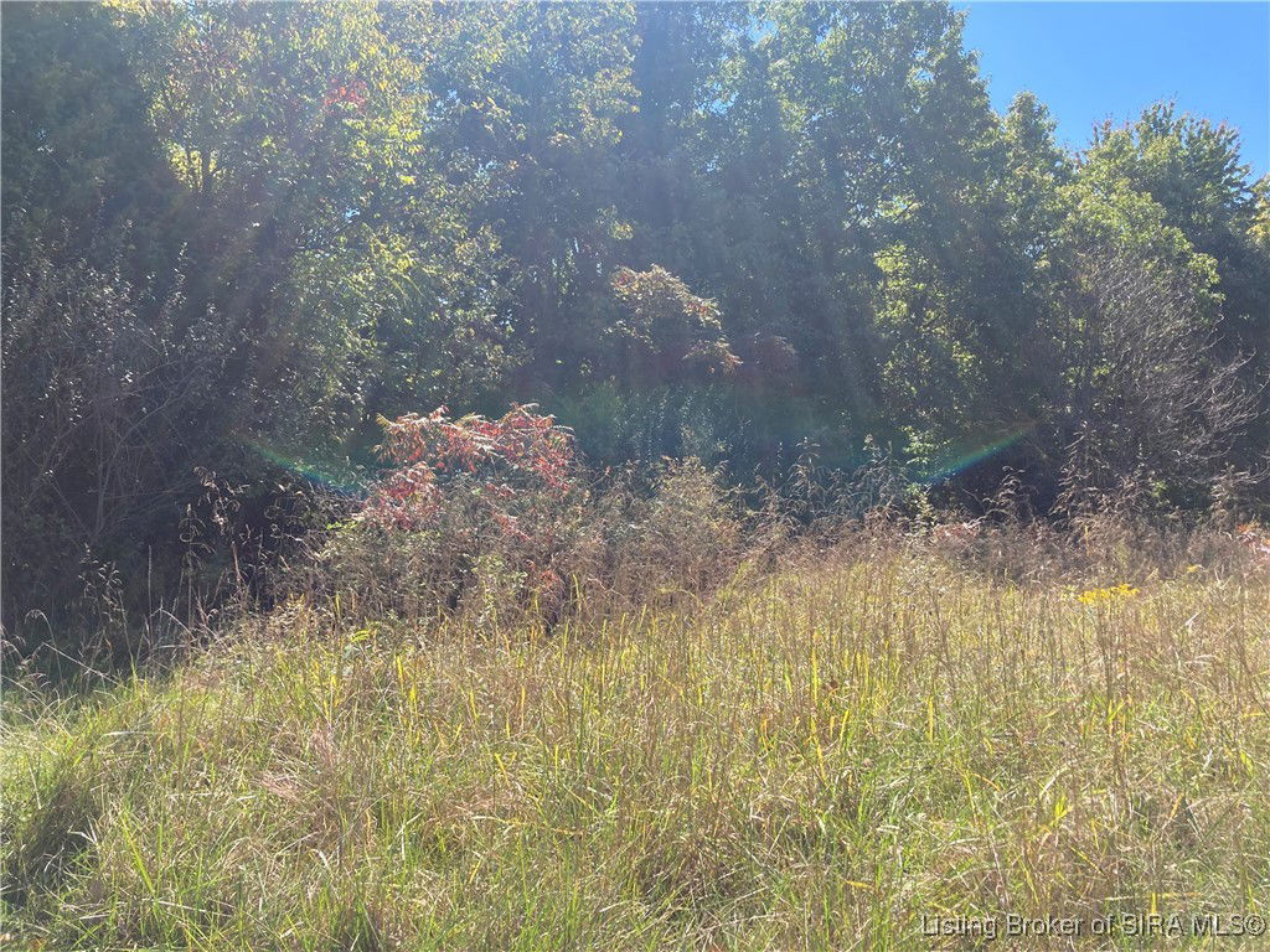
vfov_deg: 49.7
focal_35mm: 28
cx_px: 635
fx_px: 1027
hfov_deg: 63.4
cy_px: 476
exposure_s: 1/759
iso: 20
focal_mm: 3.99
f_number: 1.8
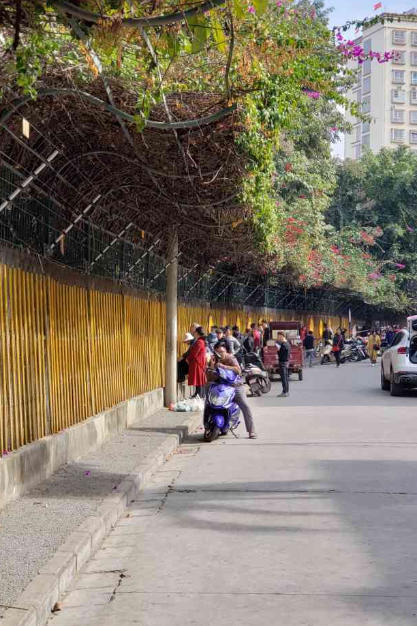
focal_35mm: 55
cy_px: 309
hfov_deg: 24.6
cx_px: 198
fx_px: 956
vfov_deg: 36.2
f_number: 2.4
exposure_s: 1/208
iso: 32
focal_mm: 6
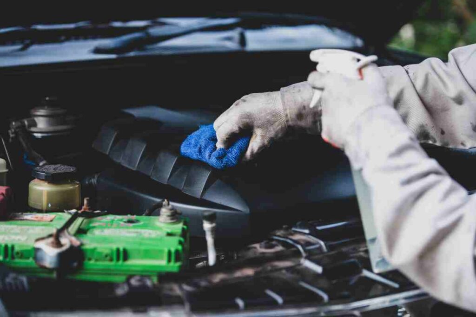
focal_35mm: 92
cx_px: 238
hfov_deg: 22.1
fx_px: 1217
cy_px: 158
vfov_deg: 14.9
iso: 320
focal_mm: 92
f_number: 2.8
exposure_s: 1/320
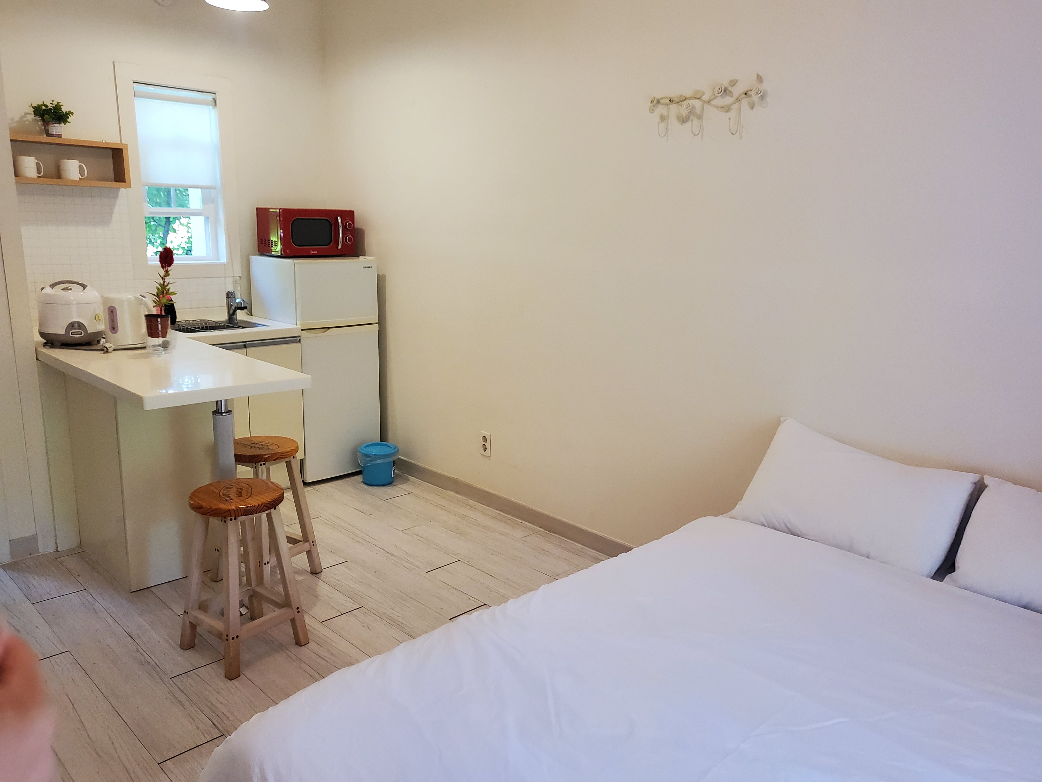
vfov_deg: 53.1
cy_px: 391
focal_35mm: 26
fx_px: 783
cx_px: 521
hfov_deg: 67.3
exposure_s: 1/120
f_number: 1.8
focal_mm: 4.25
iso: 250
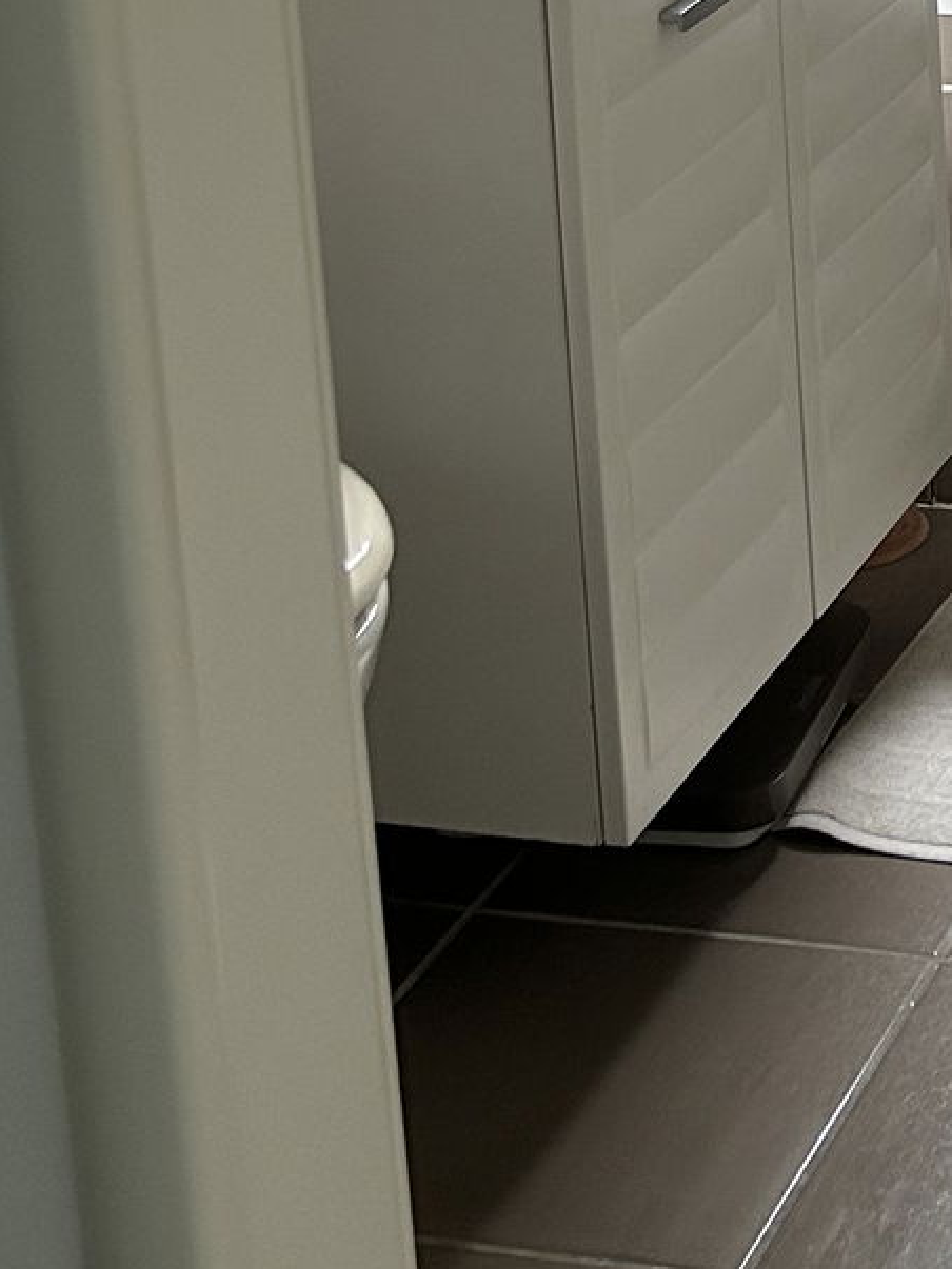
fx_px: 3375
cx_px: 1241
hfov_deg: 15.3
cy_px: -319
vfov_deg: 19.8
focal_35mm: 92
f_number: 1.5
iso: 125
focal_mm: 5.7
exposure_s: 1/61
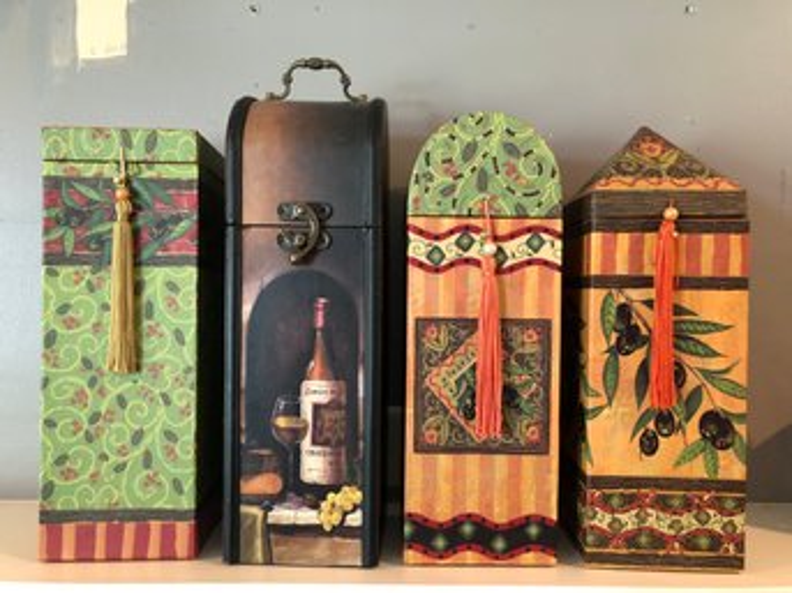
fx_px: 640
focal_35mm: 28
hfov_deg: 63.5
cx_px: 396
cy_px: 296
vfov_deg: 49.7
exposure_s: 1/15
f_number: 1.8
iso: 100
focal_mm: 3.99
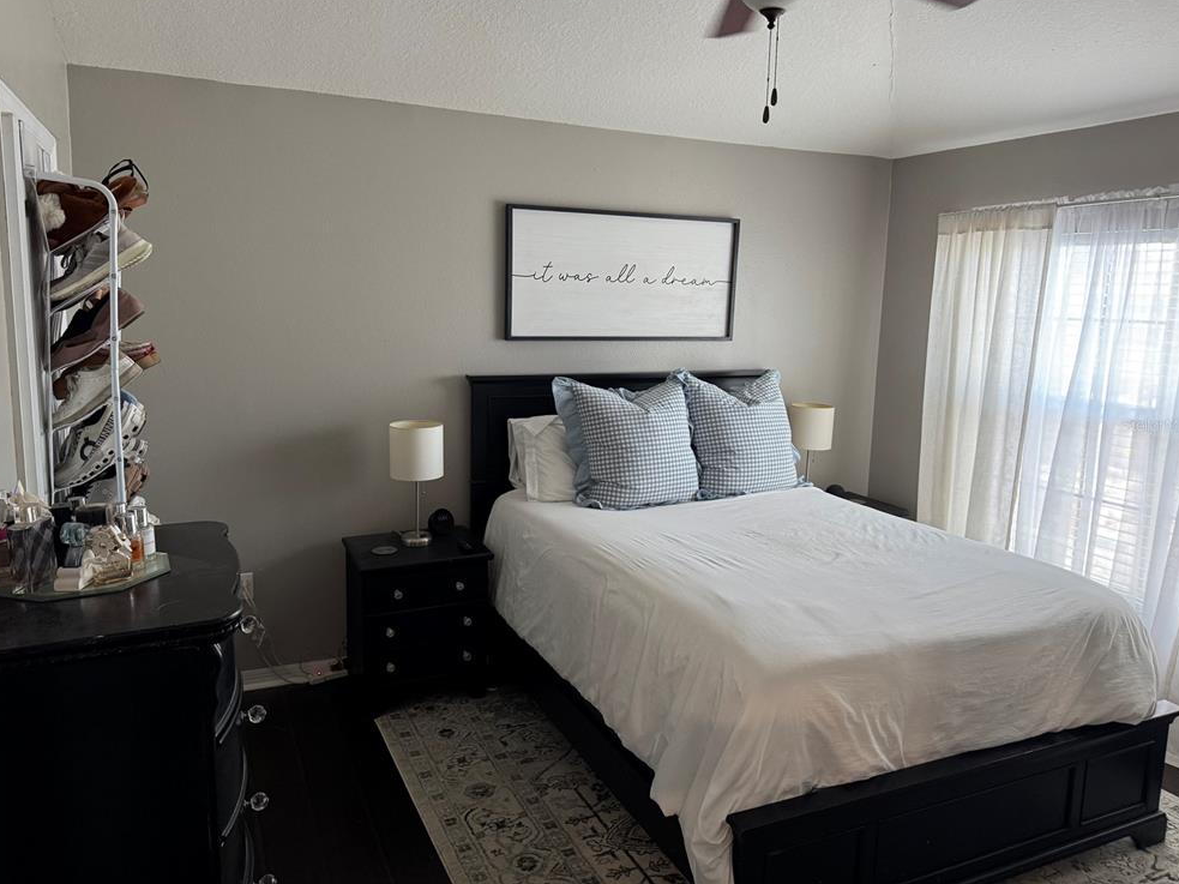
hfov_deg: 69.4
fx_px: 851
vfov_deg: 54.9
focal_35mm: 25
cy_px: 425
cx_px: 582
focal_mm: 6.76
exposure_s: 1/60
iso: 320
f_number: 1.78
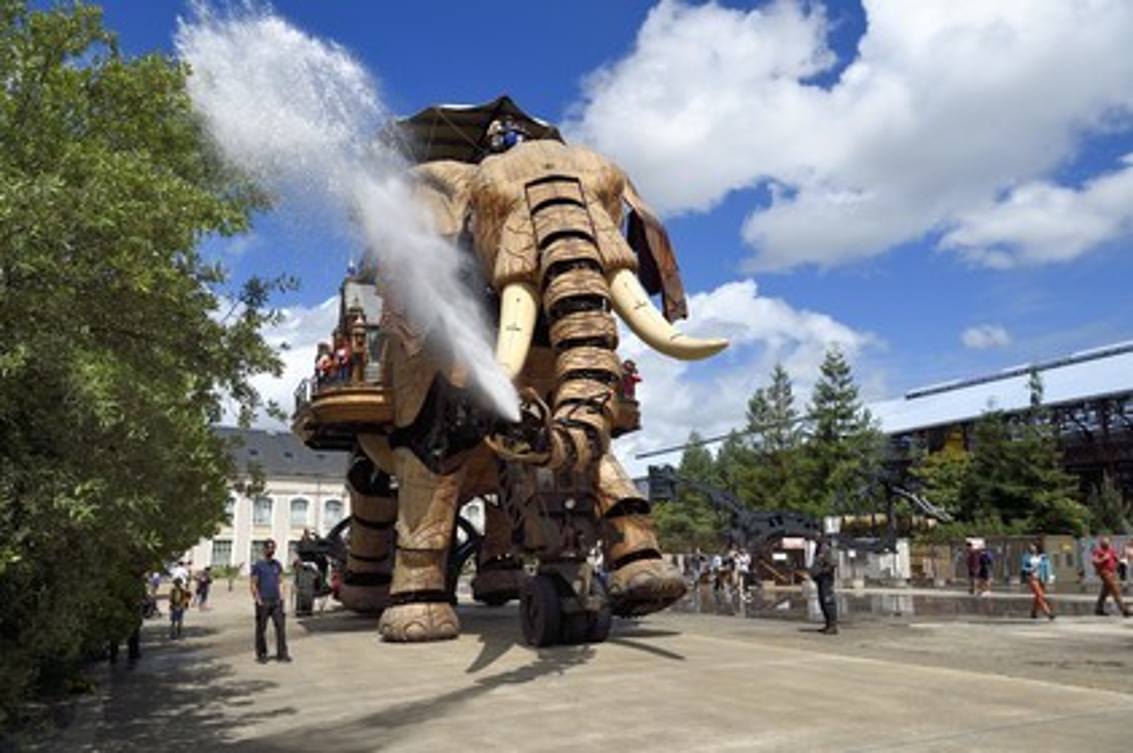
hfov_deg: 62.0
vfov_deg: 43.5
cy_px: 376
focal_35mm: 30
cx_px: 566
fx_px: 943
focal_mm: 30
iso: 200
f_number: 9
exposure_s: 1/1000
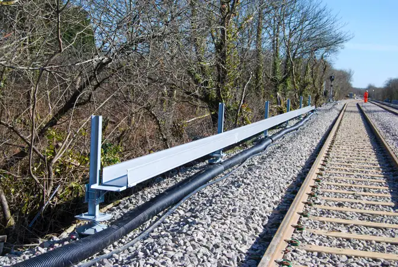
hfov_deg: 38.8
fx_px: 565
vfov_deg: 26.6
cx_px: 199
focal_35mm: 51
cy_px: 134
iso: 100
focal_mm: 34
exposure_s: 1/200
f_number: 7.1
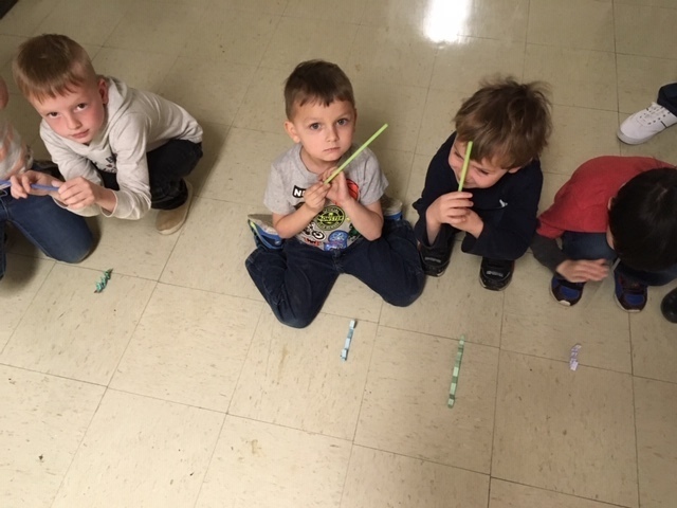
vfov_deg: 48.2
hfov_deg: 61.7
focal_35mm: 29
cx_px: 338
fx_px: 567
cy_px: 254
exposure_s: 1/30
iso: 160
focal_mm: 4.15
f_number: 2.2
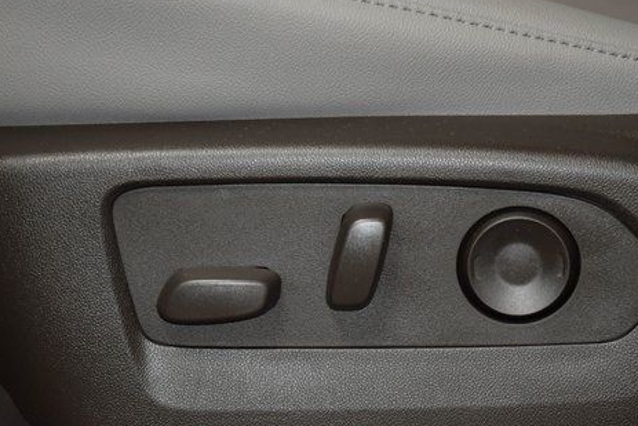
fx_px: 2570
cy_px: 258
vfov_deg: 9.5
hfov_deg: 14.1
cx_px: 368
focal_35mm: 145
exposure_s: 1/100
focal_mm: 70
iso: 2500
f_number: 4.5
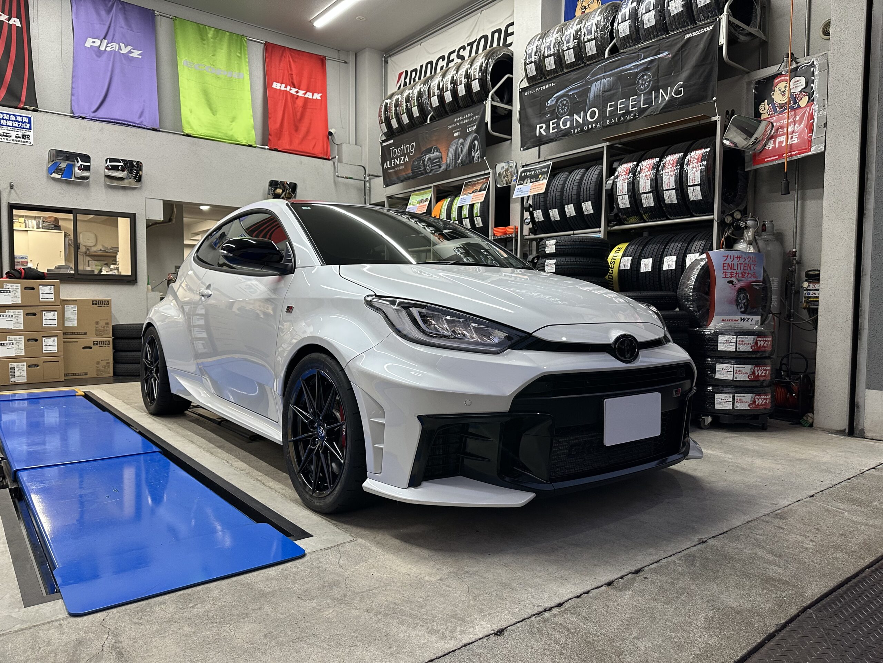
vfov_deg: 56.8
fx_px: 612
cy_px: 332
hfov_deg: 71.6
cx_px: 442
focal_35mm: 24
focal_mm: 6.86
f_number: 1.78
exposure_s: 1/104
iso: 250
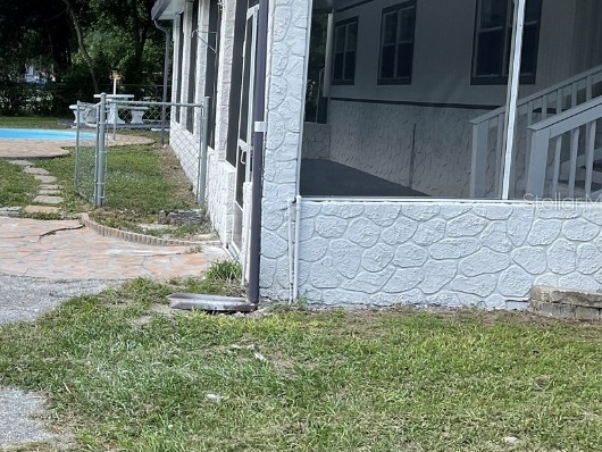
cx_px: 48
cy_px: 201
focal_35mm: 56
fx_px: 974
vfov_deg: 26.1
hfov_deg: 32.4
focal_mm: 3
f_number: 1.8
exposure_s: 1/586
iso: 16
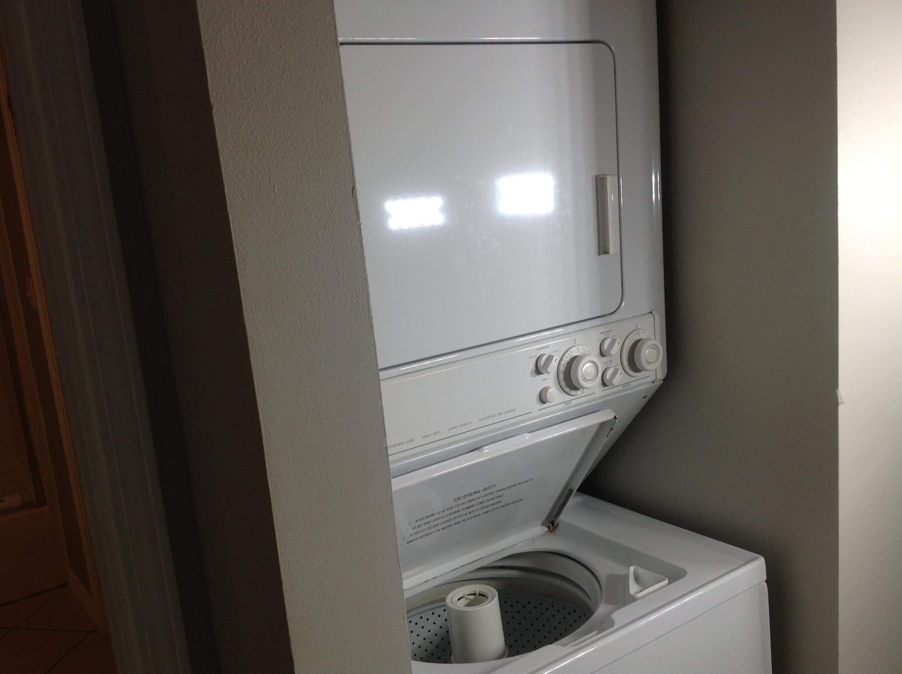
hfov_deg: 52.7
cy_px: 337
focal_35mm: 35
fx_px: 911
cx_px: 451
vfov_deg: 40.6
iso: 50
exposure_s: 1/159
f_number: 2.4
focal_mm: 4.28
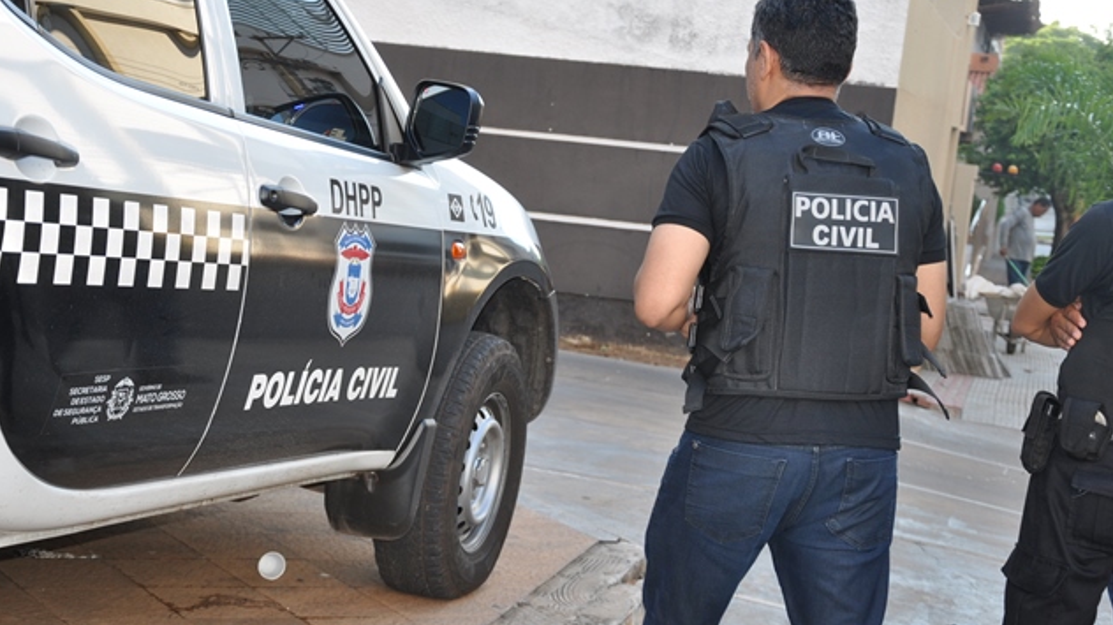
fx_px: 2110
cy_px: 325
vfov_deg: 16.9
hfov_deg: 29.5
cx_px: 558
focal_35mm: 72
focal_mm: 45
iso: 400
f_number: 4.8
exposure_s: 1/200
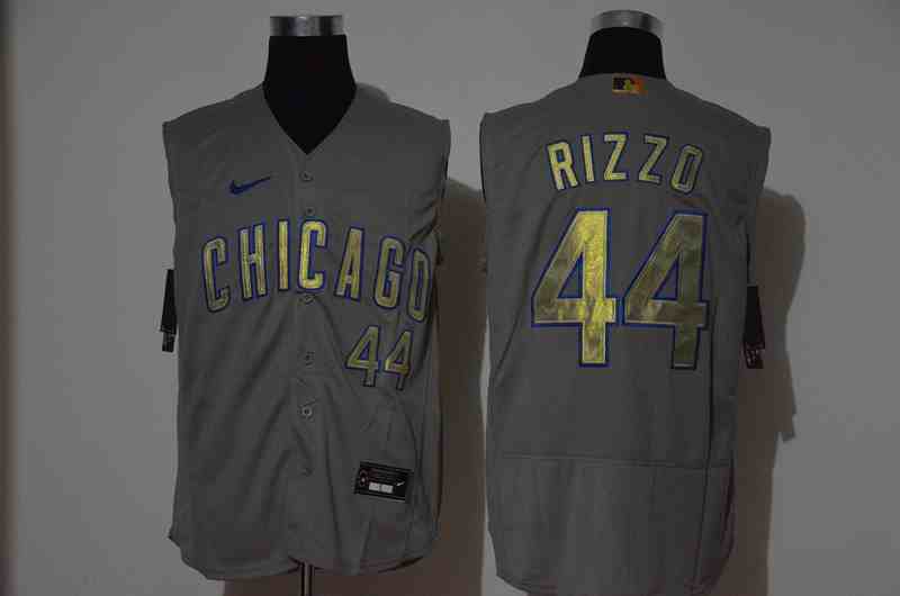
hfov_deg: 28.1
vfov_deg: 18.8
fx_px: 1796
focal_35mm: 72
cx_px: 450
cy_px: 298
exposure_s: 1/50
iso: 4000
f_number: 4.5
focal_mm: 48
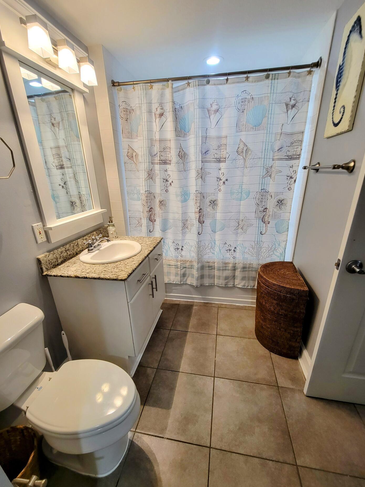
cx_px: 176
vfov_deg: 101.9
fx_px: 197
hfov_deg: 85.7
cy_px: 258
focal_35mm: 14
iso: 160
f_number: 2.2
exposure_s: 1/60
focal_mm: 2.2
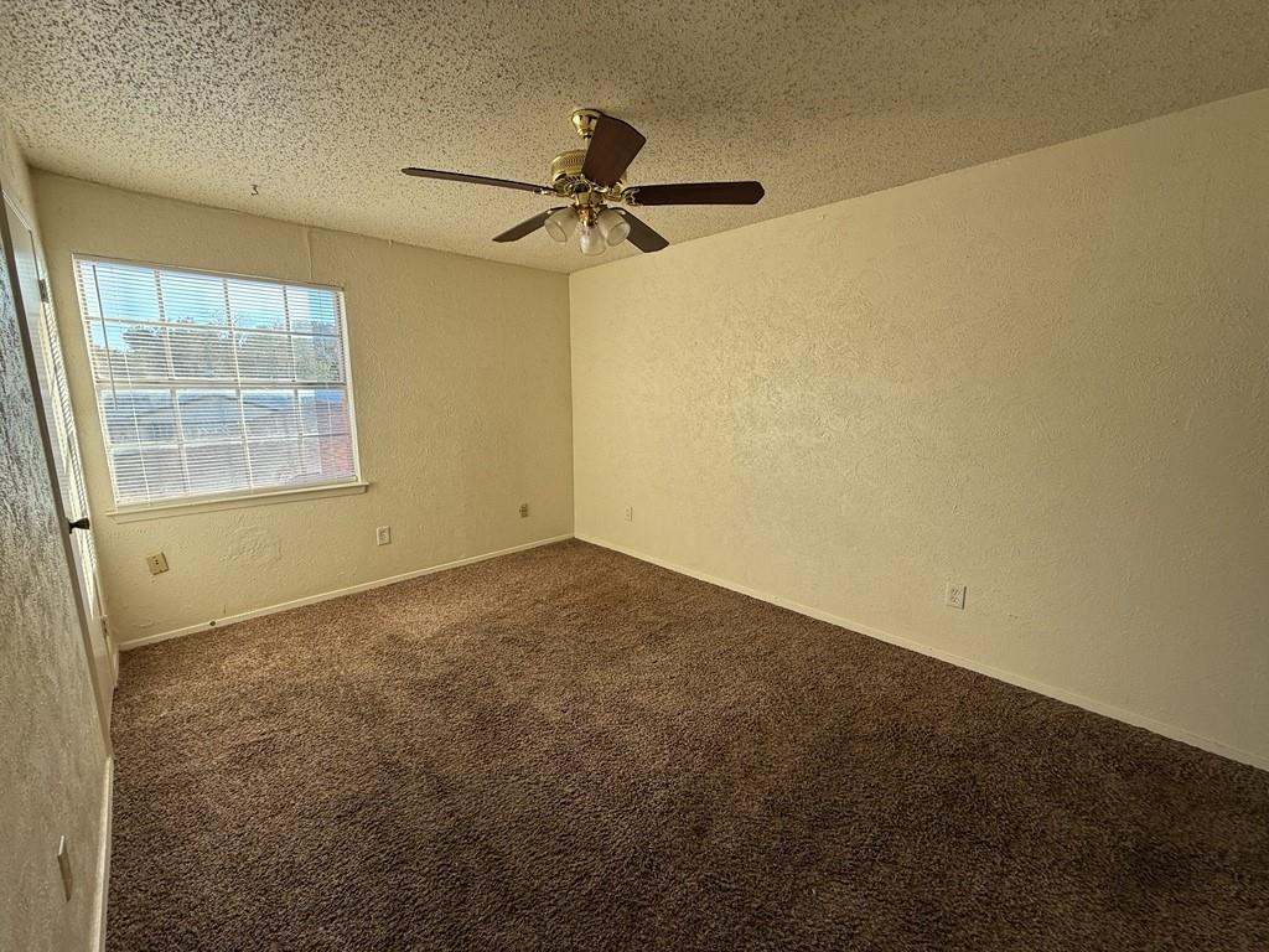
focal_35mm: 14
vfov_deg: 85.7
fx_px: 513
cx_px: 634
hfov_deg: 102.1
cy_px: 476
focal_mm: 2.22
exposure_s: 1/125
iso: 50
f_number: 2.2
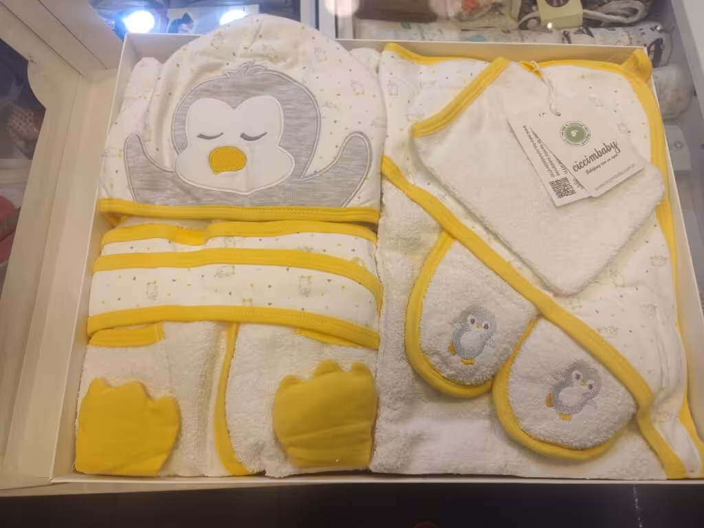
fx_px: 508
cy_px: 264
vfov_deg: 54.9
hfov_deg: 69.4
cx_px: 352
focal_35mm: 25
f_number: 1.9
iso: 190
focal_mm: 6.04
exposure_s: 1/50
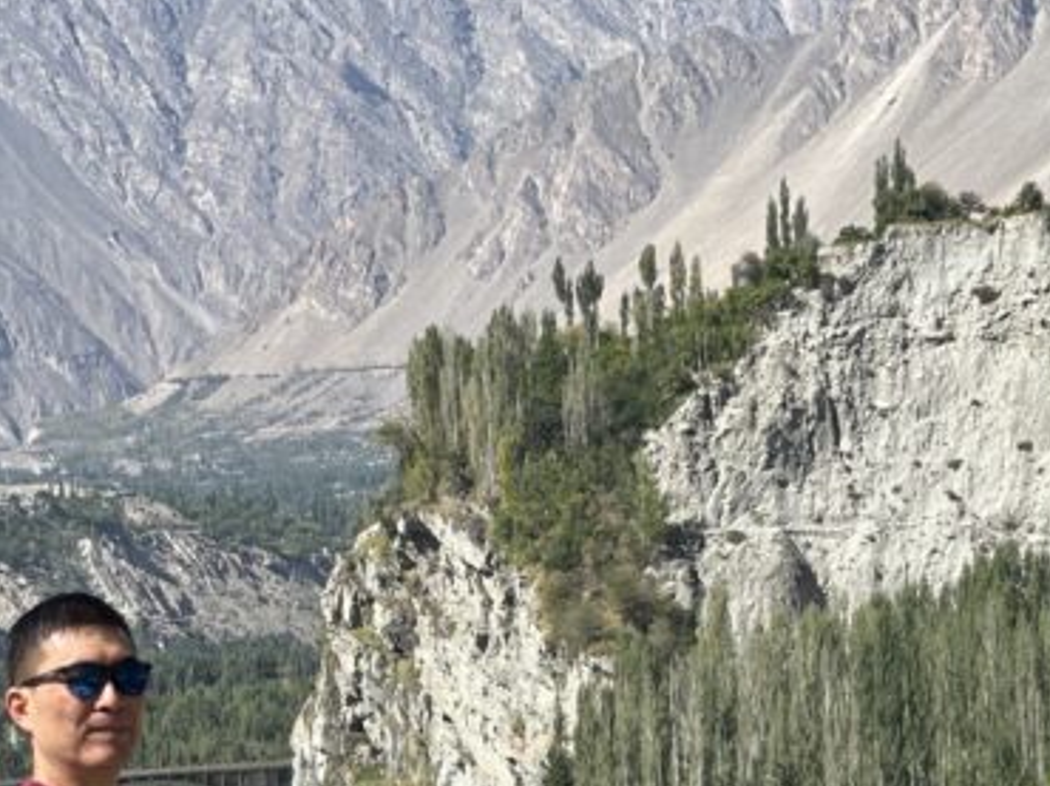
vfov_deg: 9.2
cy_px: 763
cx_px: 766
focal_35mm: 160
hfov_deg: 12.3
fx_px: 4850
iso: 32
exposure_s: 1/501
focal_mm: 9
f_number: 2.8
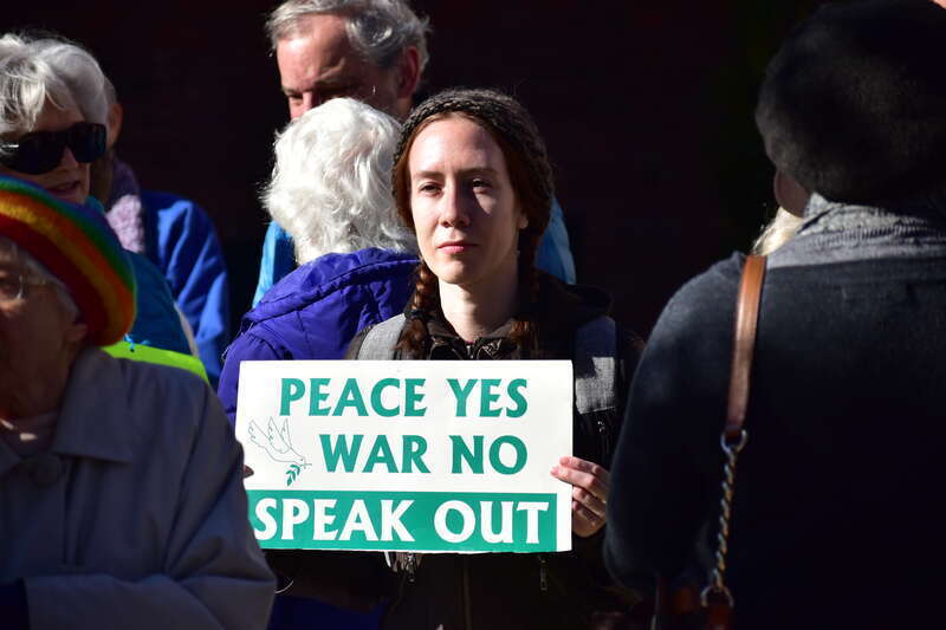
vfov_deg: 6.8
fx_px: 5320
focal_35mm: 202
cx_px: 473
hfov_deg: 10.2
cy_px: 315
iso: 400
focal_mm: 135
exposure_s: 1/2500
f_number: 4.8
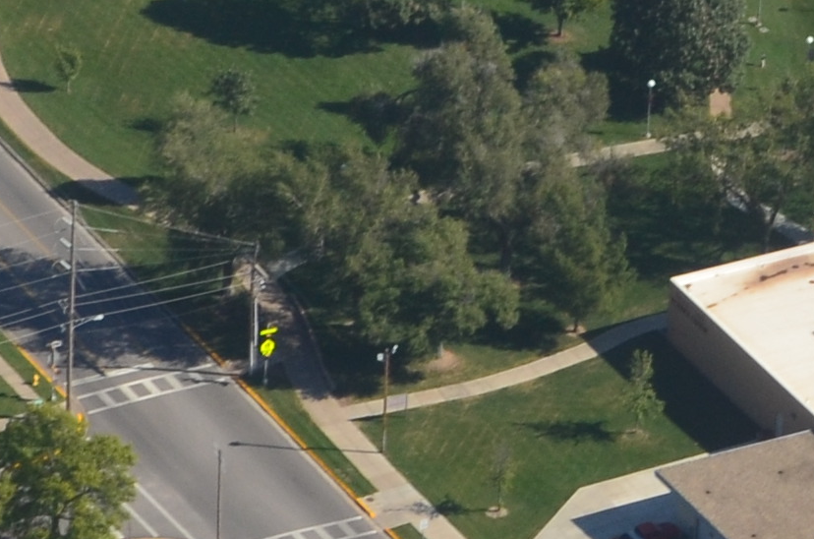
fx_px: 11076
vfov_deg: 2.8
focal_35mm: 491
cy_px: -119
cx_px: 1464
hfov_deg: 4.2
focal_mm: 55
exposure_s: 1/250
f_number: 10
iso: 220
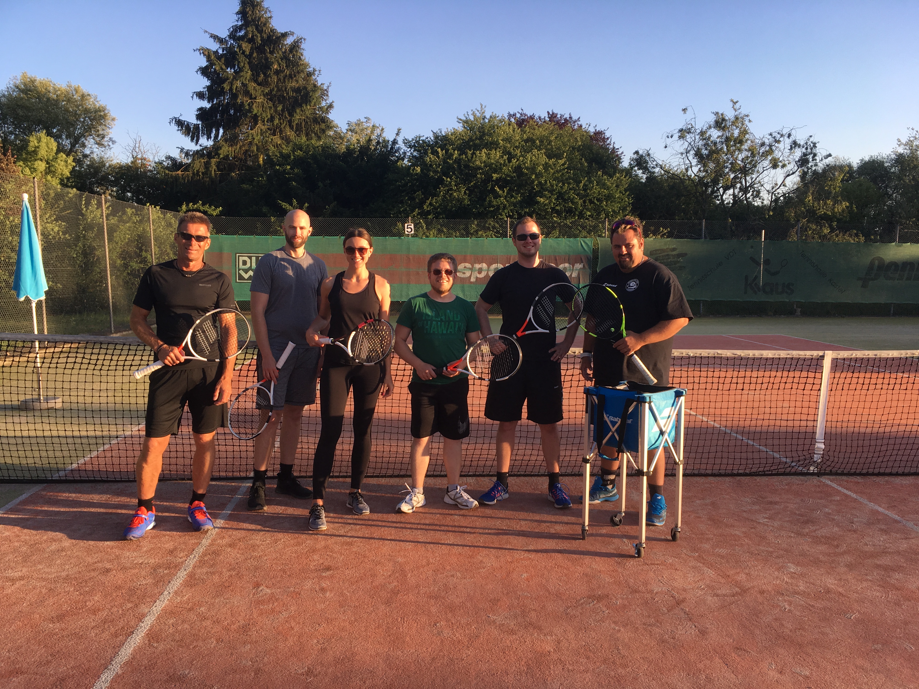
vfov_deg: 48.2
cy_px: 344
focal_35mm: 29
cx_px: 460
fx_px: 770
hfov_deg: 61.7
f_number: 2.2
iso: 25
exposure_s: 1/394
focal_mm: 4.15
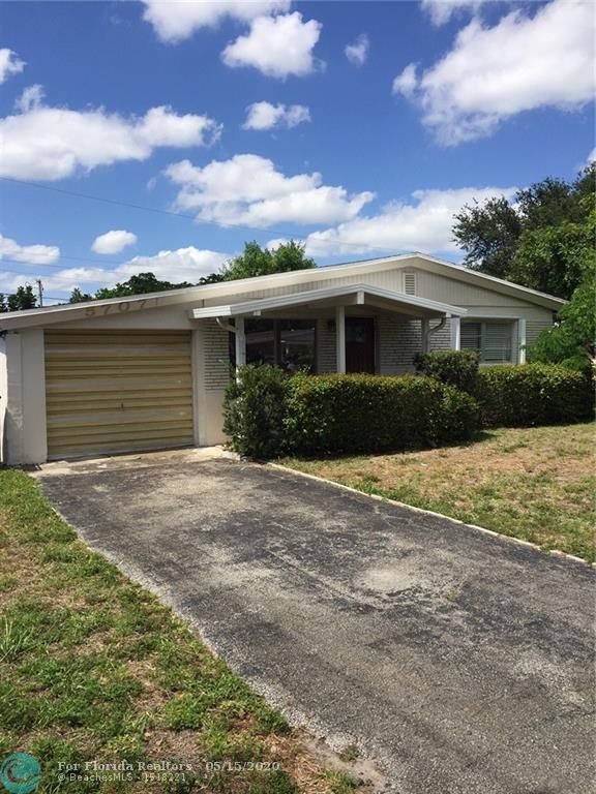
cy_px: 397
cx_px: 298
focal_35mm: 29
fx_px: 666
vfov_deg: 61.7
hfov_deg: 48.2
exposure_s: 1/2639
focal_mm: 4.15
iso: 32
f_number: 2.2
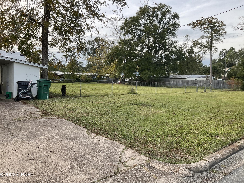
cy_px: 92
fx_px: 204
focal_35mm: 29
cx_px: 122
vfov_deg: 48.2
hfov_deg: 61.7
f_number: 1.8
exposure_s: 1/342
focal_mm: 3
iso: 16
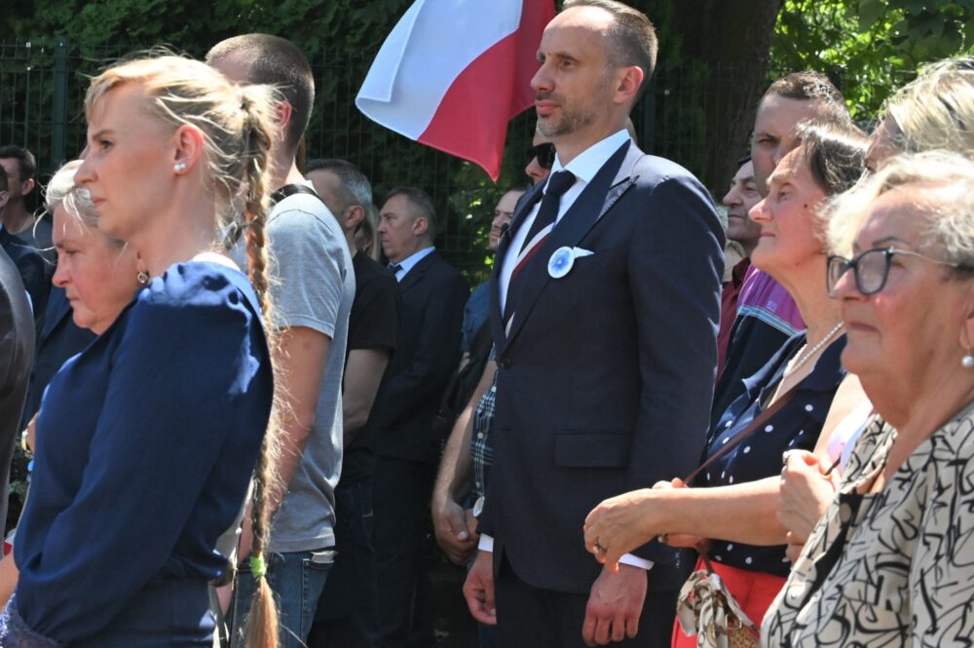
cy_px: 272
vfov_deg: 15.0
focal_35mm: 91
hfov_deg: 22.4
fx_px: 2460
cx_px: 376
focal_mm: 70
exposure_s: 1/2500
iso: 6400
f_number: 14
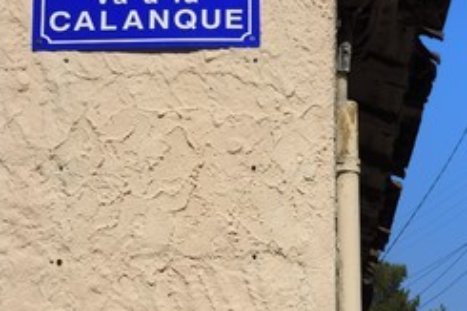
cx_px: 318
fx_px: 1244
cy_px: 179
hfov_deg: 21.2
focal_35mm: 96
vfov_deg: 14.2
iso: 200
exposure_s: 1/250
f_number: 22
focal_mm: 56
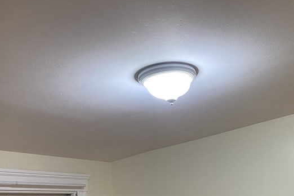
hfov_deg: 35.4
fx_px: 433
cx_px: 261
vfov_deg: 24.8
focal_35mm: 53
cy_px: 176
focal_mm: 4.25
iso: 160
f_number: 1.8
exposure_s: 1/60
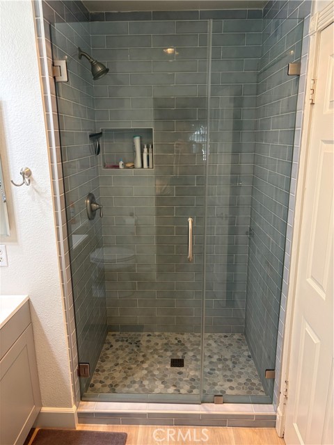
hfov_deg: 53.1
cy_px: 222
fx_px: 334
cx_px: 167
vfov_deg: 67.3
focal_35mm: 26
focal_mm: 5.96
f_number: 1.6
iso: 80
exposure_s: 1/60
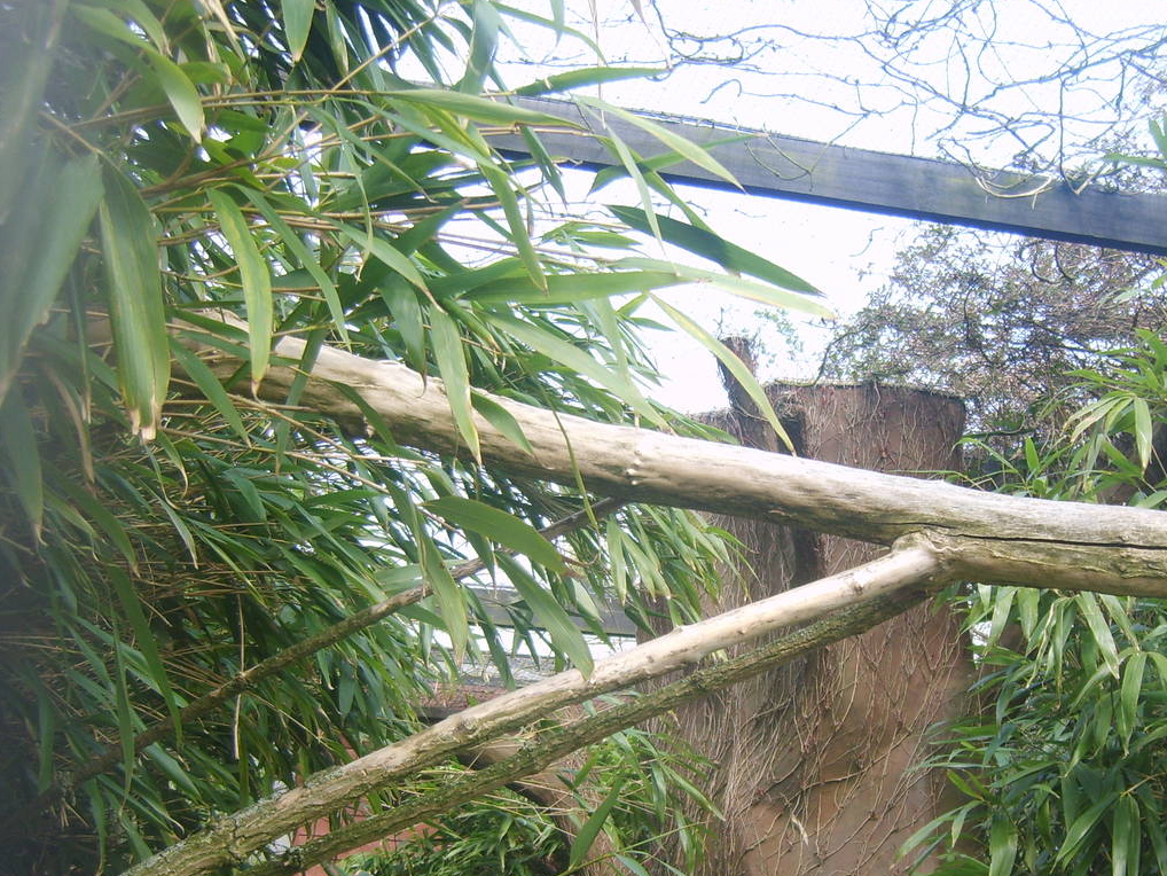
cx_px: 735
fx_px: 1855
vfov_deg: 26.3
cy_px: 634
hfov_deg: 34.7
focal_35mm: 55
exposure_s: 1/250
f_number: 2.8
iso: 50
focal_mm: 7.4
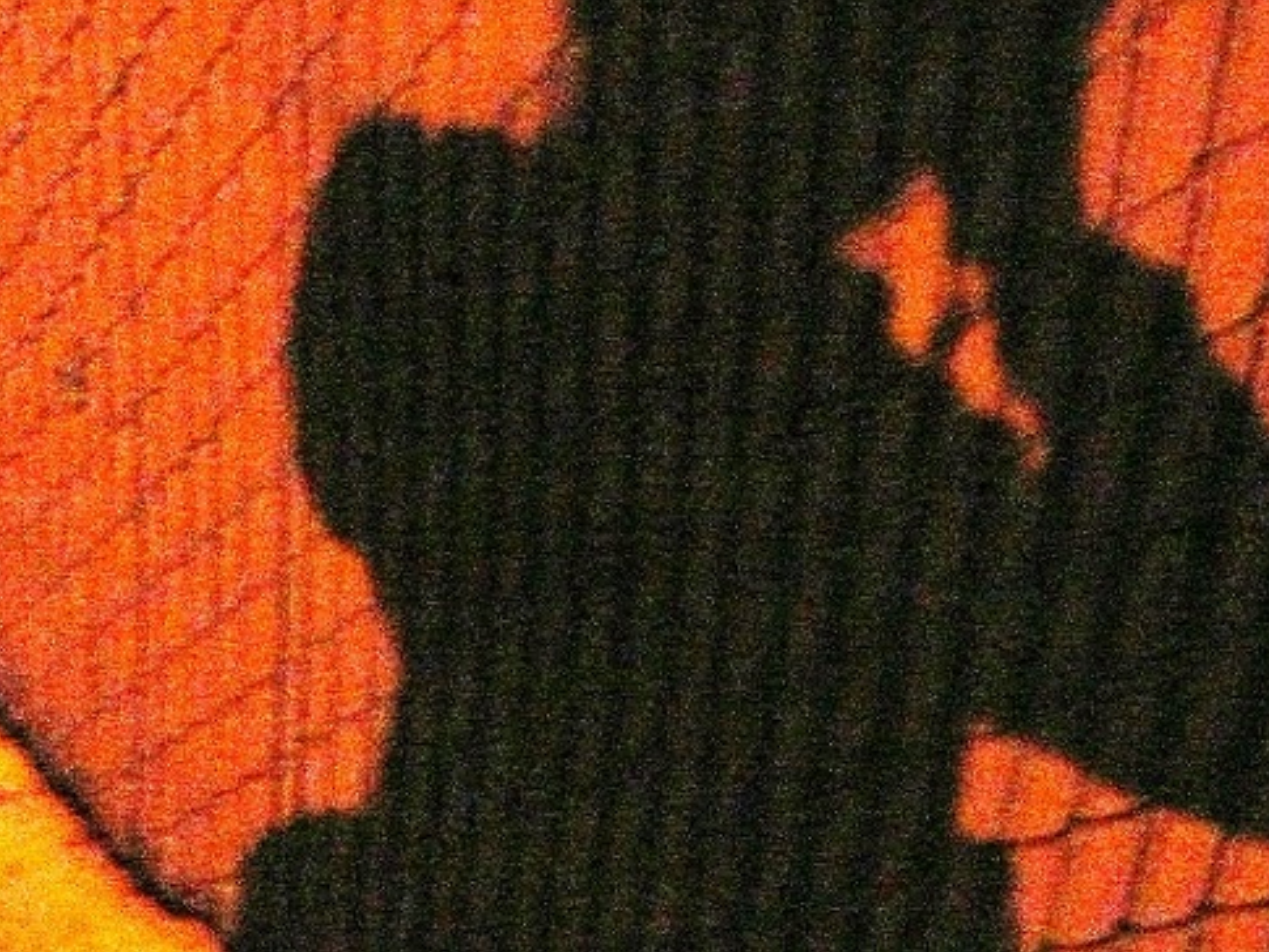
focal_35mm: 53
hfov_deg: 35.8
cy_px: 234
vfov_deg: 27.2
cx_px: 844
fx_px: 1943
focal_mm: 7.4
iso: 800
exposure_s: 1/8
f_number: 2.8
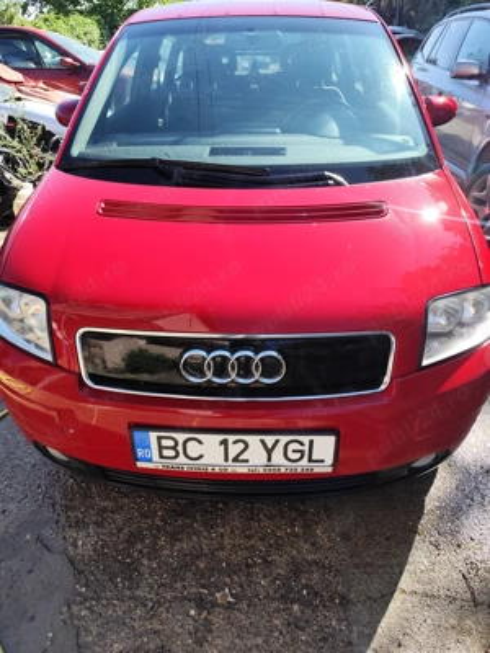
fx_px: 434
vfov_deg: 73.9
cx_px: 245
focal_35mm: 23
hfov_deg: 58.9
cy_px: 326
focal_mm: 6.19
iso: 50
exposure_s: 1/399
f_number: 1.65
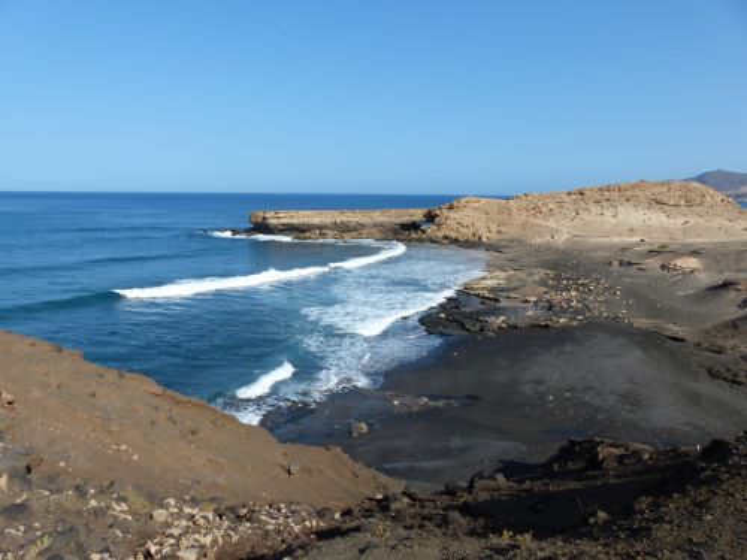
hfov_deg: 69.4
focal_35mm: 25
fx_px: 539
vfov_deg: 54.9
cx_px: 374
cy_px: 280
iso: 100
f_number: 4
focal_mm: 4.5
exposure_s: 1/1000
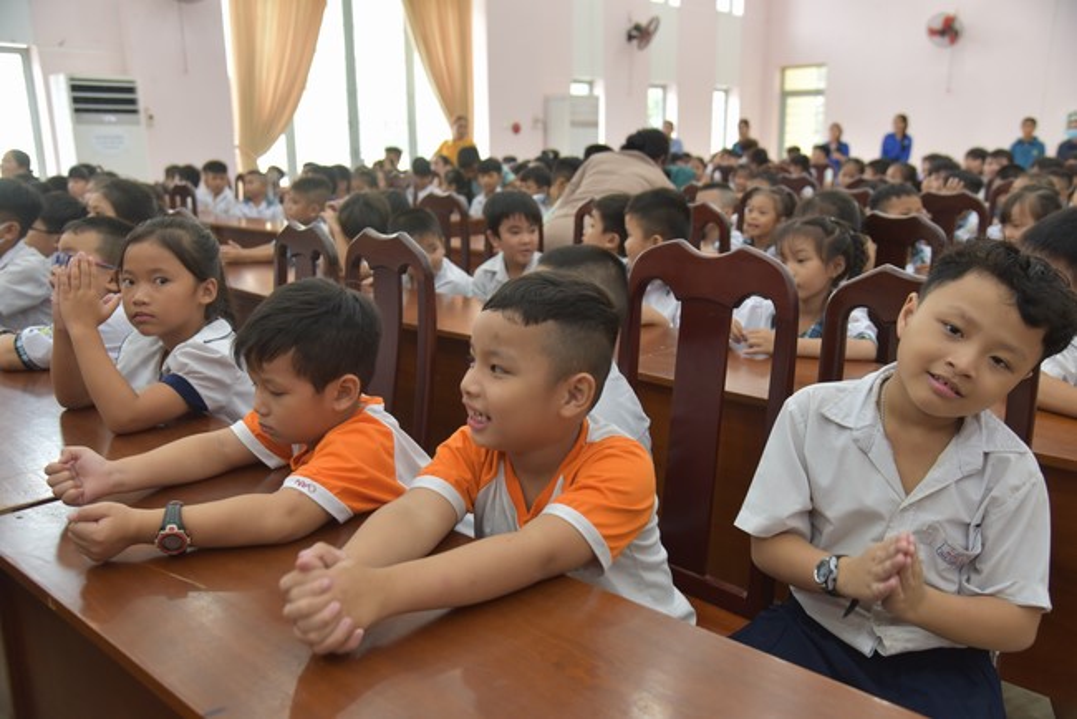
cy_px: 360
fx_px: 958
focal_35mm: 32
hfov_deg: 58.7
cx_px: 538
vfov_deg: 41.2
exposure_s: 1/60
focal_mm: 32
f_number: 4
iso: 640
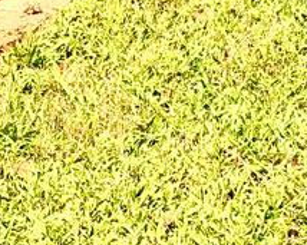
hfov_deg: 9.9
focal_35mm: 196
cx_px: 155
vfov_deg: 6.7
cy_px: -629
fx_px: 1780
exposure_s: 1/800
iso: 20
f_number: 1.8
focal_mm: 3.99
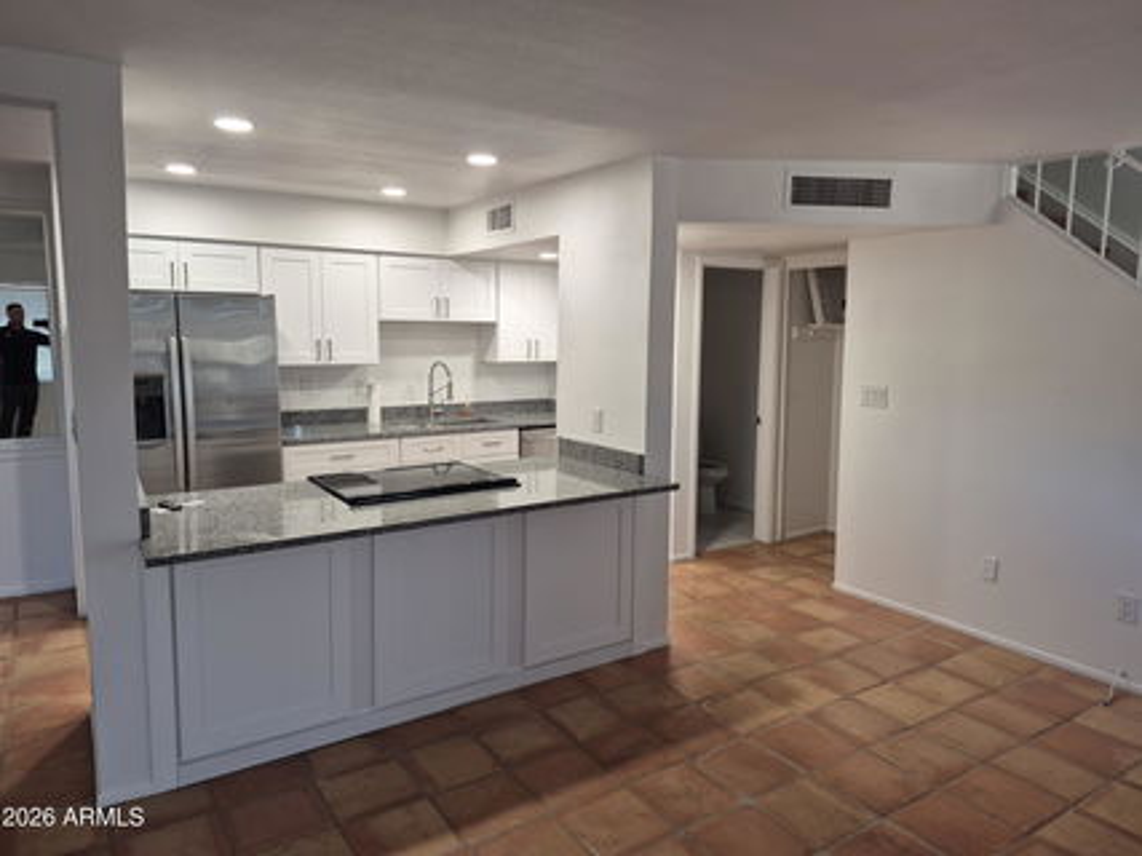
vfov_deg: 58.9
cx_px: 571
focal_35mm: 23
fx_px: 759
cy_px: 428
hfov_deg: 73.9
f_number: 1.8
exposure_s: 1/120
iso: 200
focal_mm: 5.4
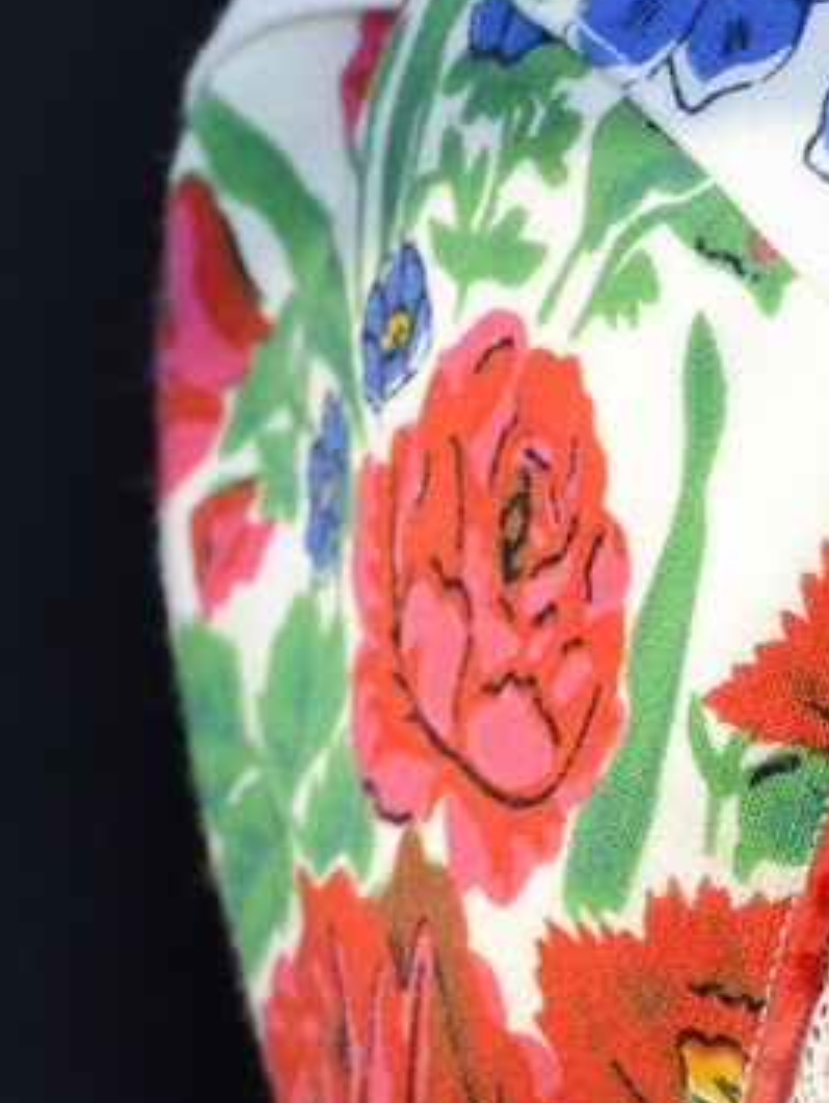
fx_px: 27683
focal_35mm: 868
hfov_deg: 1.7
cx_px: 1306
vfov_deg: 2.3
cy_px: 1845
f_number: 9
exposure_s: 1/250
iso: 800
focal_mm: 200
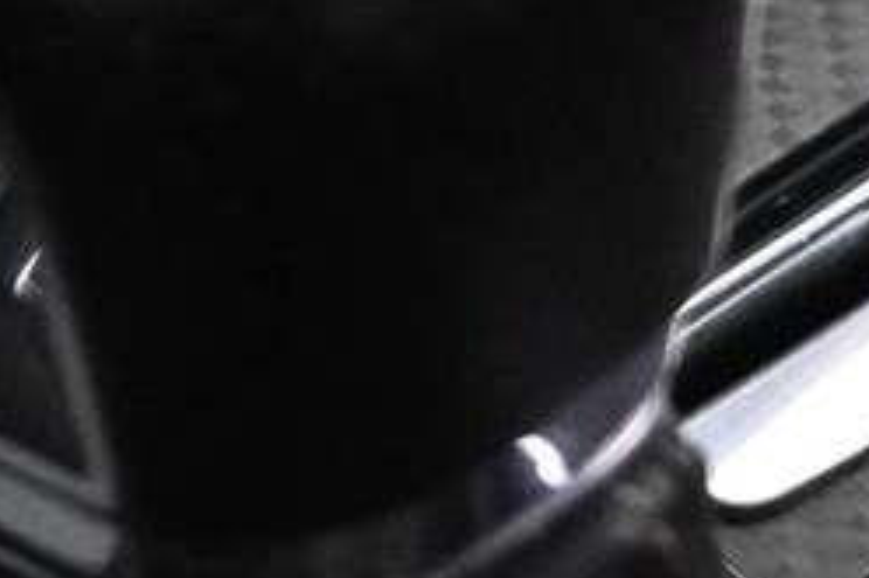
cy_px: -1286
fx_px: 3787
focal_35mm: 157
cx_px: -676
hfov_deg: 12.1
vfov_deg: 7.5
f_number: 3.5
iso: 4000
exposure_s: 1/40
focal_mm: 16
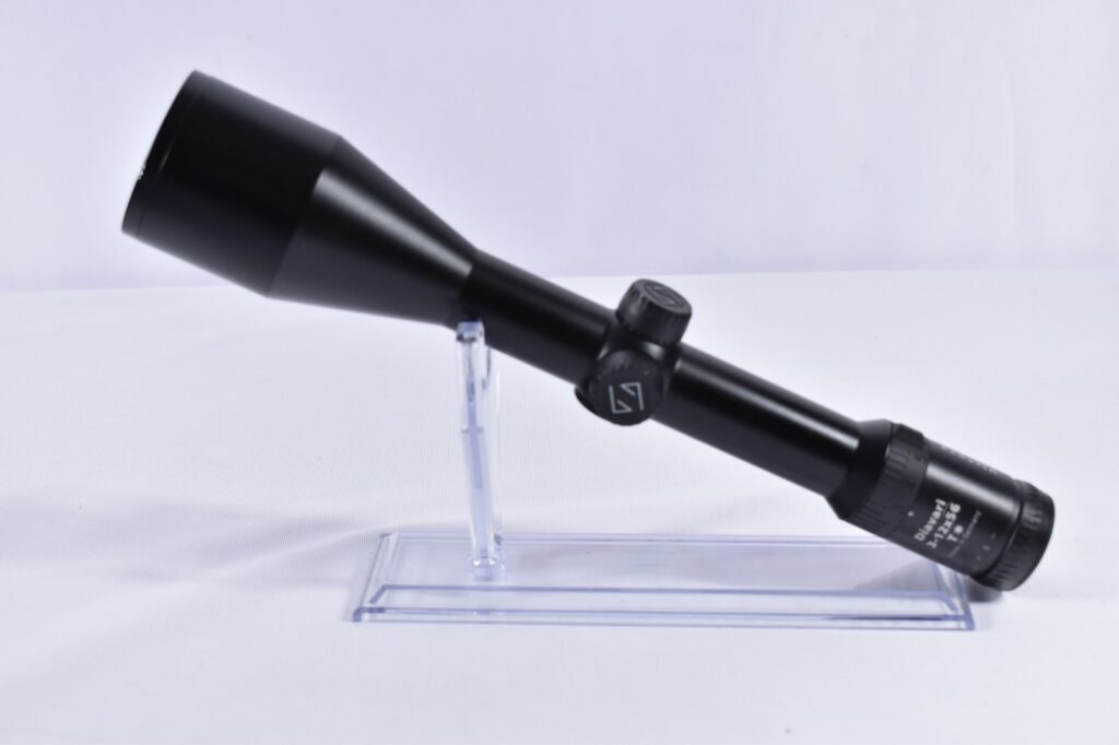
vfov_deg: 22.6
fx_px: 1864
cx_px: 560
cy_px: 372
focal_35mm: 60
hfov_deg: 33.4
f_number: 5
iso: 640
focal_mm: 40
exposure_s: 1/50
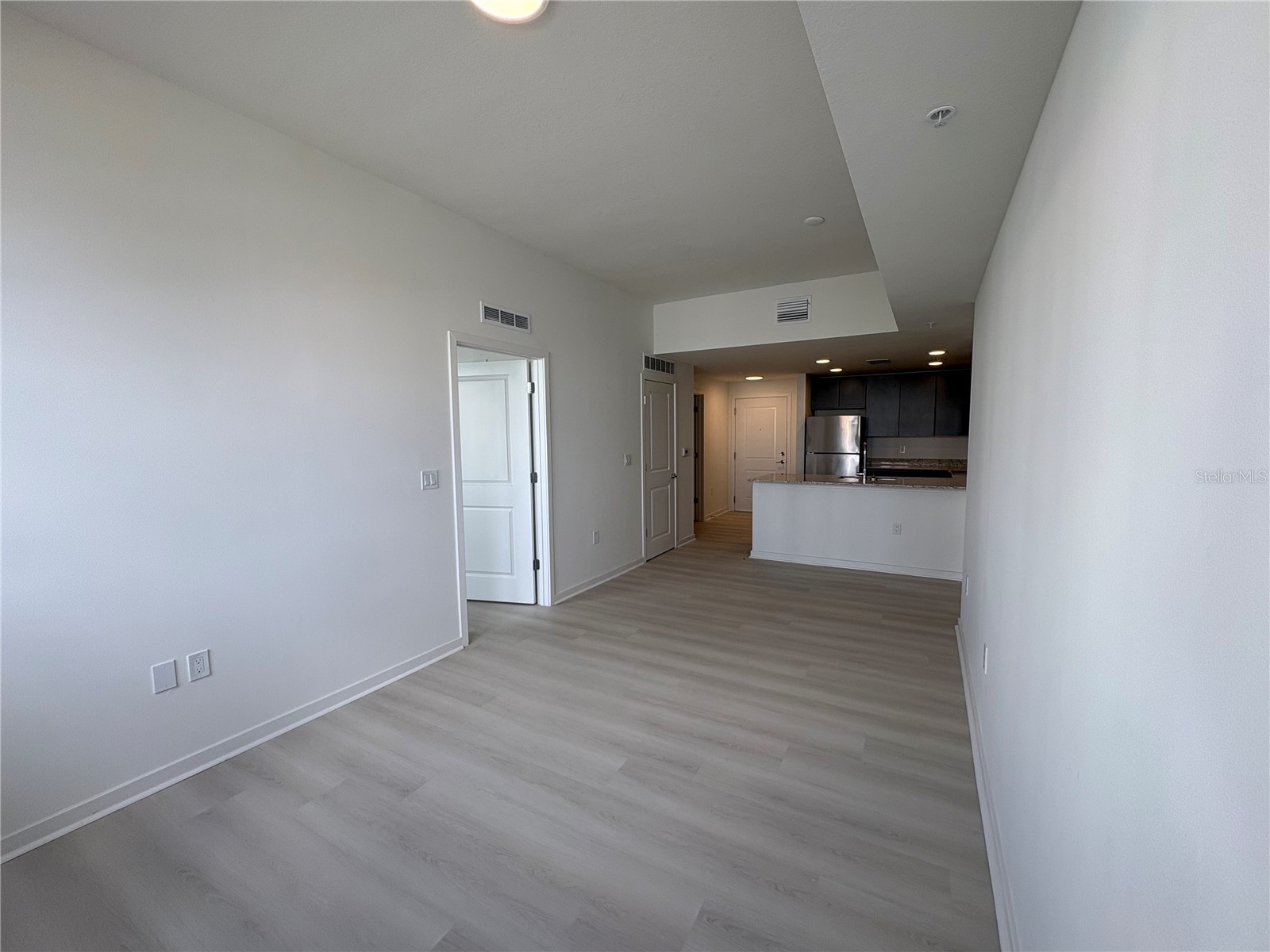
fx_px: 514
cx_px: 635
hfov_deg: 102.1
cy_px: 476
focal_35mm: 14
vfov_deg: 85.7
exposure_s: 1/120
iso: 50
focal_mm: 2.22
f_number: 2.2
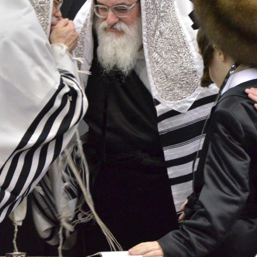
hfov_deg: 5.3
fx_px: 2763
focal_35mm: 329
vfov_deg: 5.3
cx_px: 169
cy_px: 82
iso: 3200
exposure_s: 1/100
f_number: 5.6
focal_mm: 112
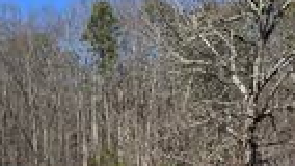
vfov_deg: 11.6
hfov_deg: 20.1
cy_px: 248
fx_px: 783
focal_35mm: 100
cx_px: -54
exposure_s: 1/3521
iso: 50
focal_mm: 5.1
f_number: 1.6
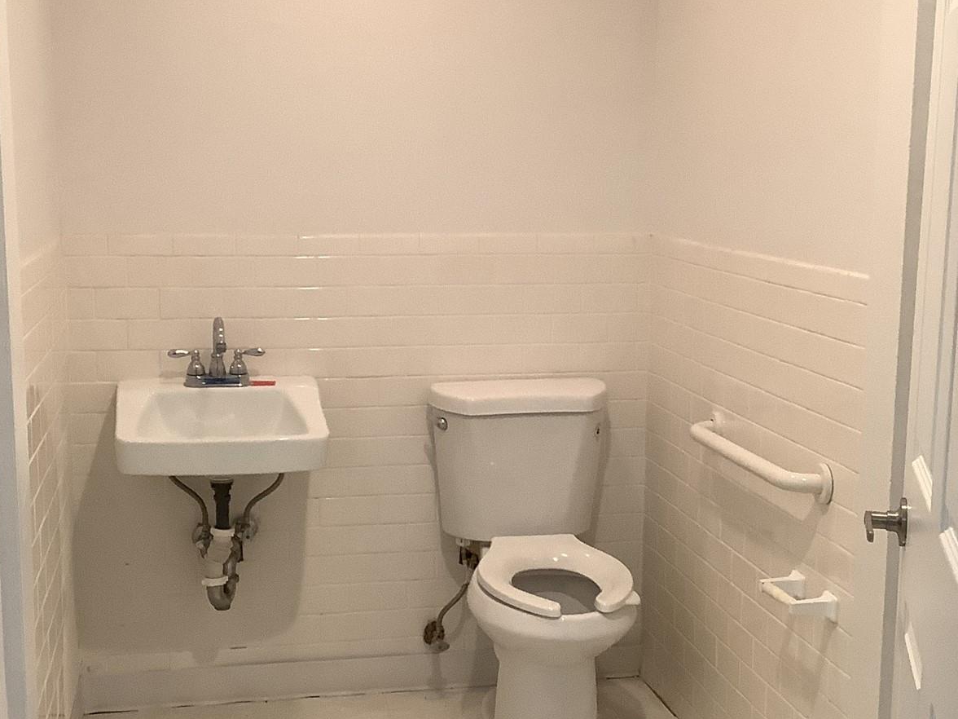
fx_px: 1494
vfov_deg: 27.0
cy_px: 401
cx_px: 489
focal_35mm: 54
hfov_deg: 35.5
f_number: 2.4
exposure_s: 1/60
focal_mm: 3.3
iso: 160
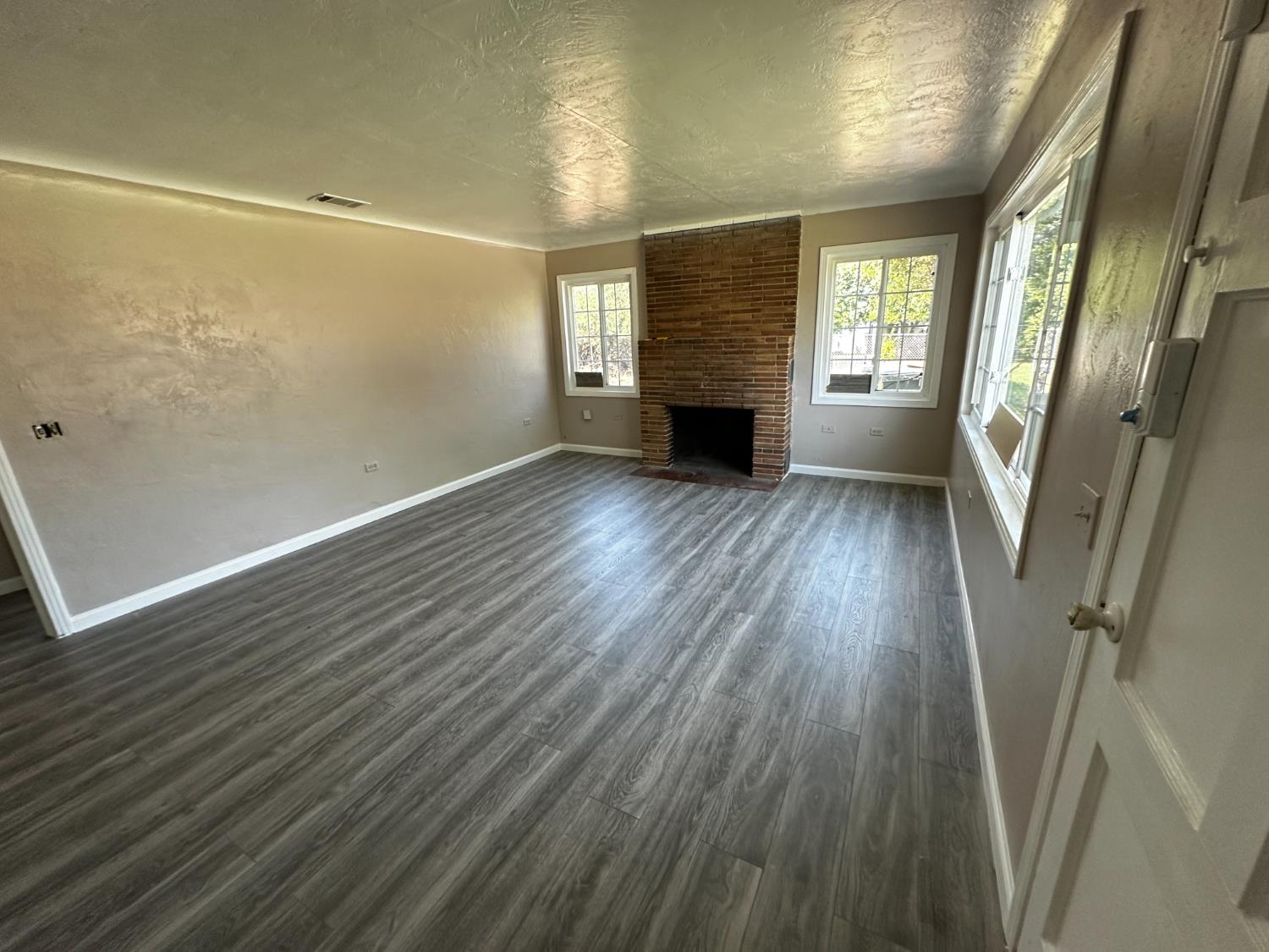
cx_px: 634
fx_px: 513
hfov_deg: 102.1
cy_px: 476
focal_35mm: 14
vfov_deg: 85.7
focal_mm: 2.22
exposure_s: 1/99
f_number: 2.2
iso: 160
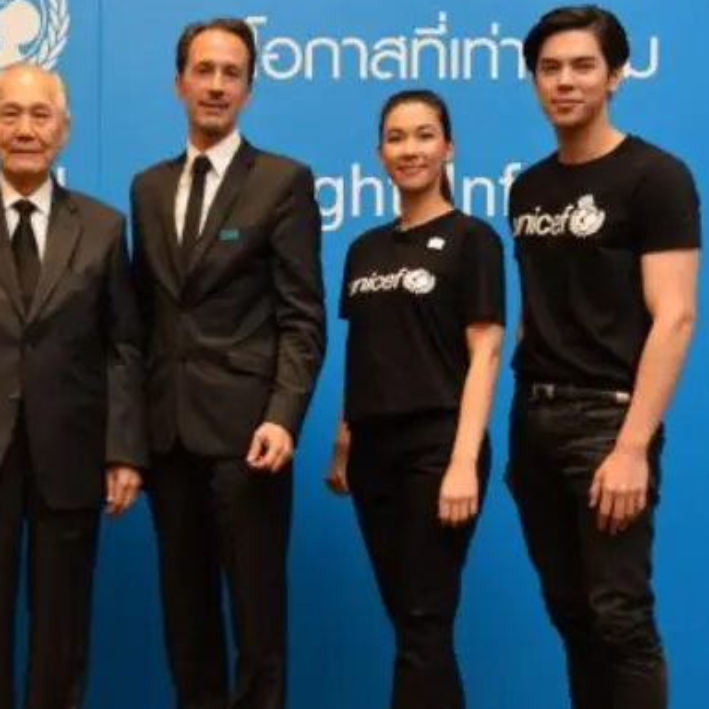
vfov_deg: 25.0
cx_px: 96
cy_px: 416
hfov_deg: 24.4
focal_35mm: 69
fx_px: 1599
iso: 1600
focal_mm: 40
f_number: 4
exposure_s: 1/100
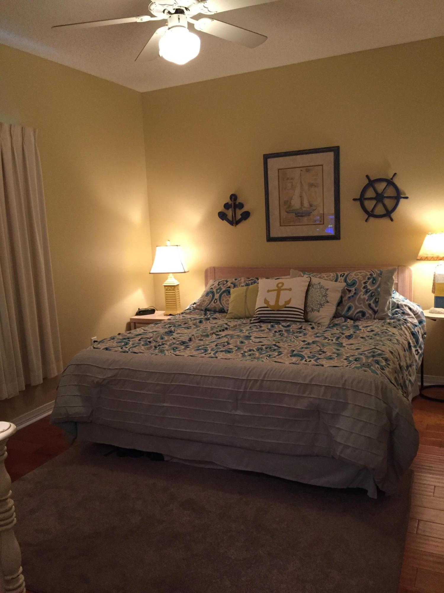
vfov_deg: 61.7
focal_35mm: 29
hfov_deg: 48.2
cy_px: 296
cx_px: 222
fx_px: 496
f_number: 2.2
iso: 200
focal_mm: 4.15
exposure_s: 1/30
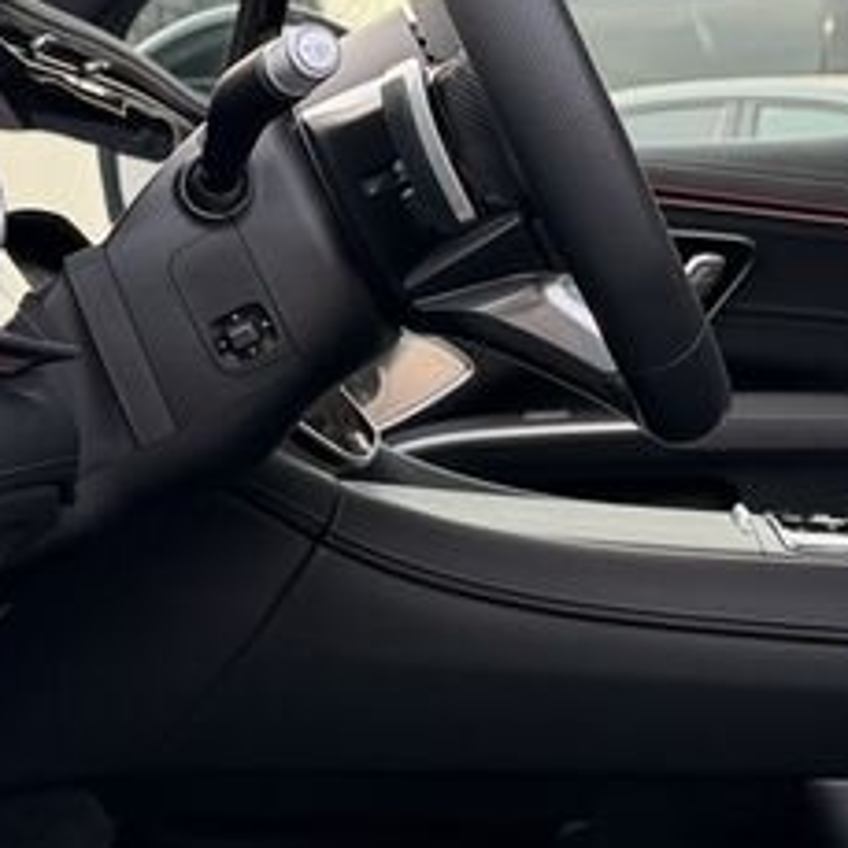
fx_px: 2633
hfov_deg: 18.3
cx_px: 489
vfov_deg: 18.3
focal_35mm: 95
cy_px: 396
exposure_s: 1/211
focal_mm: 6.76
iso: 80
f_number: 1.78
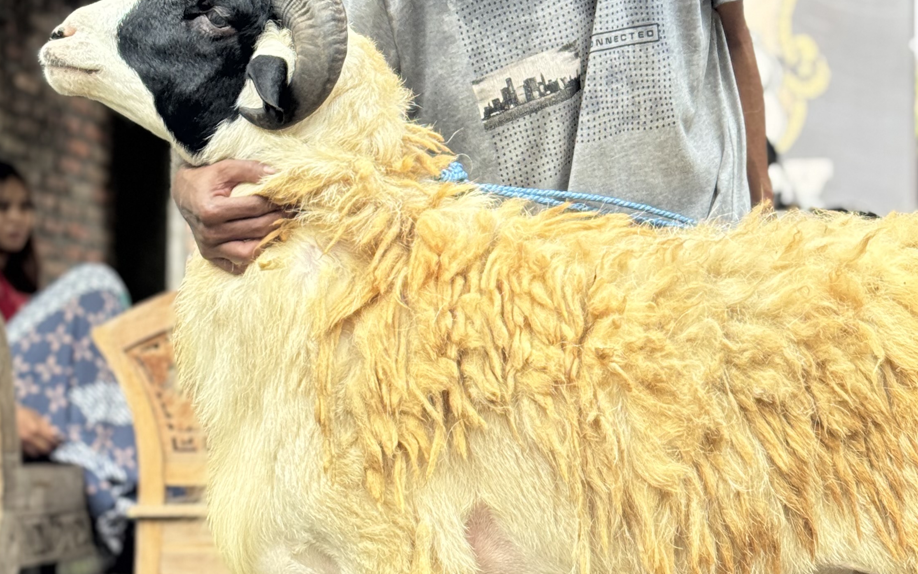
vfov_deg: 14.2
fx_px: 2302
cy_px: 294
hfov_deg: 22.5
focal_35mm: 92
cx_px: 581
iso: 100
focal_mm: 6.76
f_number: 1.78
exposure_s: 1/96
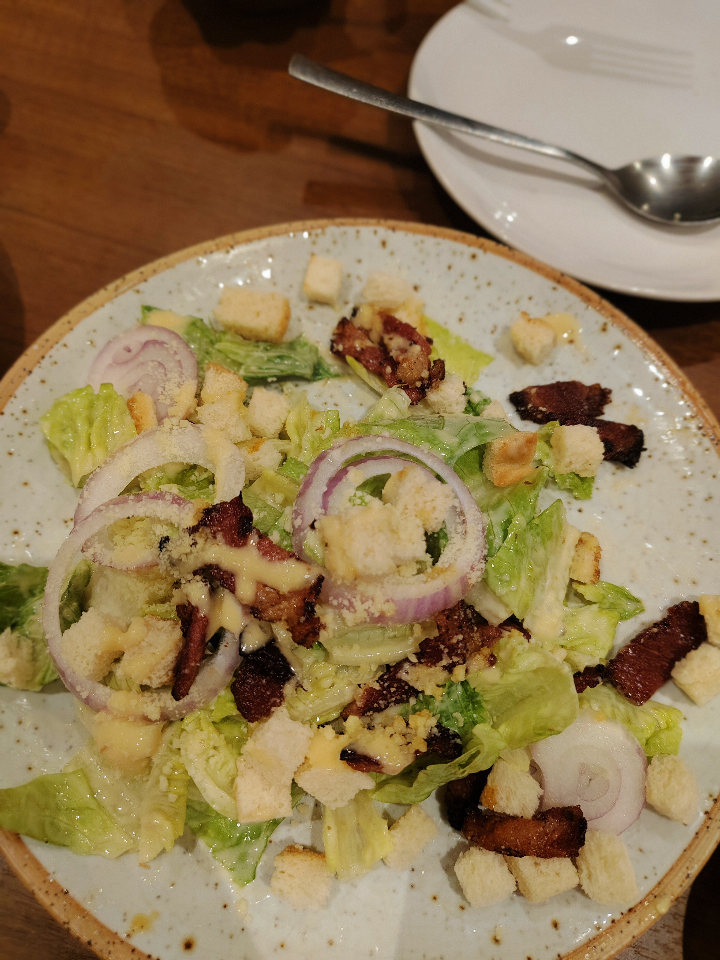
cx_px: 360
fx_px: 666
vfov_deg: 71.6
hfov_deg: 56.8
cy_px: 480
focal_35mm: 24
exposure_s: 1/100
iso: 1069
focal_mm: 5.56
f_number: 4
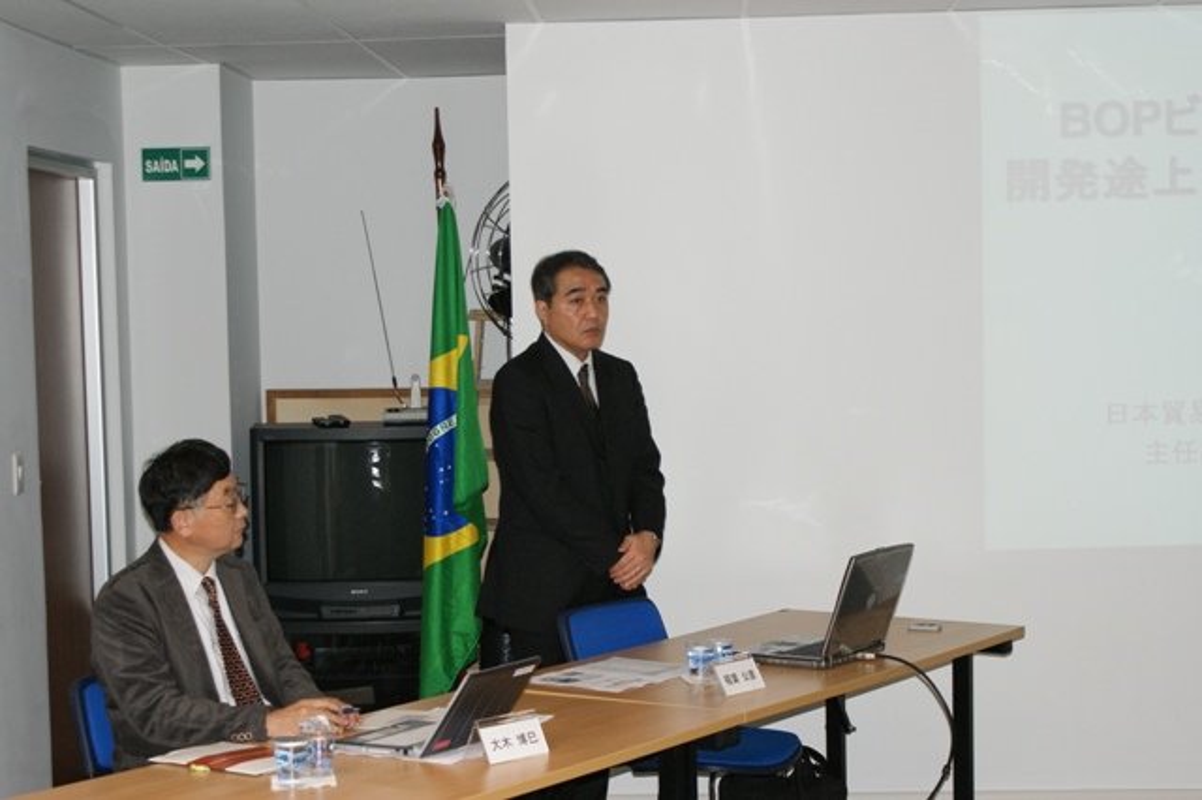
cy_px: 400
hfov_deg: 29.9
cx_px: 601
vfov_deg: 20.1
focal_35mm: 68
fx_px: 2252
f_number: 5.6
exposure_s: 1/80
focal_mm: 45
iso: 400
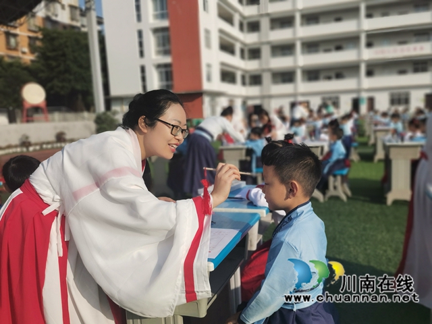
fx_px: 374
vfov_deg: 46.8
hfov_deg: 60.0
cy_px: 162
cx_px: 216
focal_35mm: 30
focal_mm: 4.75
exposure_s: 1/1859
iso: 50
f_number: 2.4
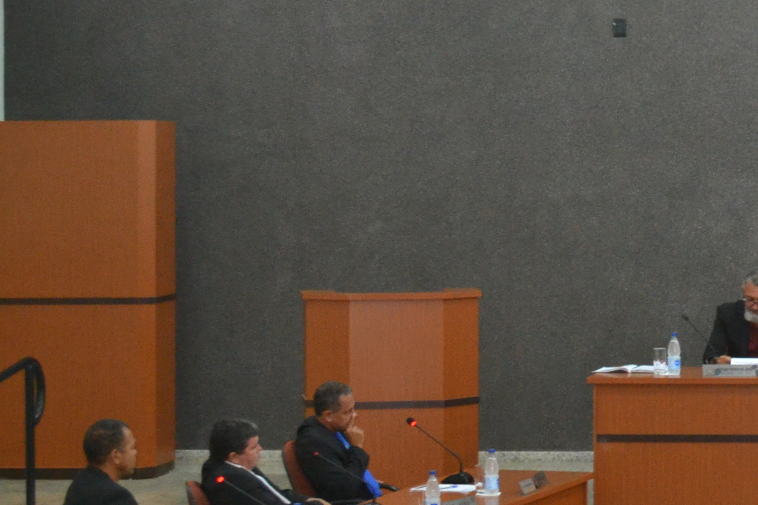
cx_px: 988
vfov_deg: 10.6
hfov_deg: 15.2
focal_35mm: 129
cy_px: 156
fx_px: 2716
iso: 1400
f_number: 4.8
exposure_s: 1/60
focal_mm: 32
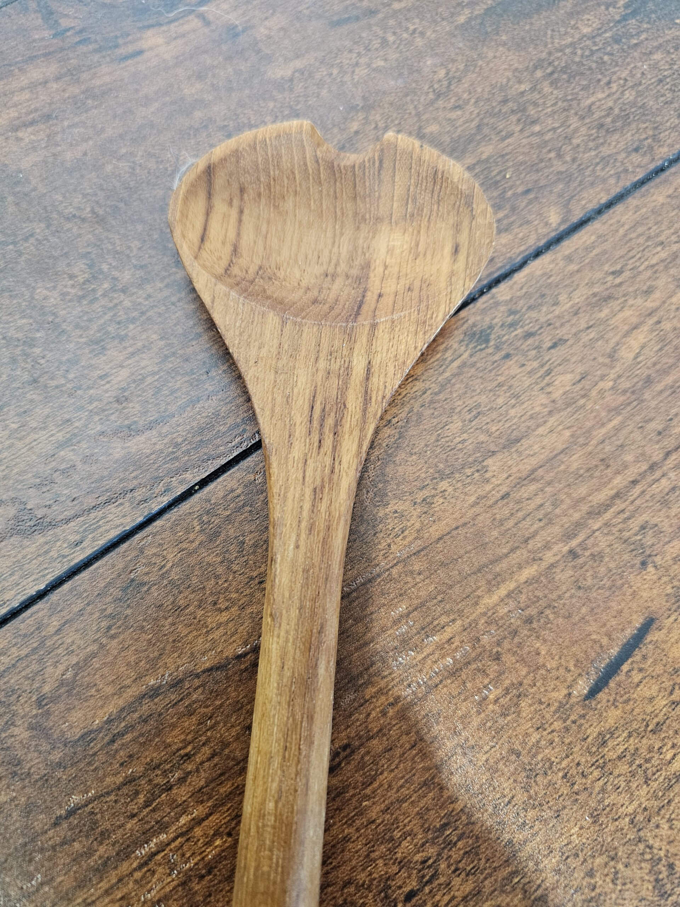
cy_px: 454
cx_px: 340
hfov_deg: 58.9
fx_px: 602
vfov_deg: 73.9
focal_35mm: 23
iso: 640
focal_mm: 6.3
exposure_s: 1/60
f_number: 1.7
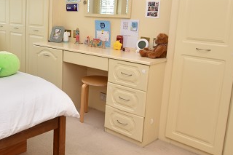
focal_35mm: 41
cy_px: 55
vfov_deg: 32.2
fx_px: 267
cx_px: 32
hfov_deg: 43.8
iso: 100
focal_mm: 11
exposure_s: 1/100
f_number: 5
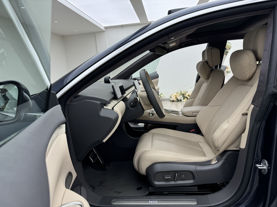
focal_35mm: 24
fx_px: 192
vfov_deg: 56.8
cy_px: 104
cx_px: 138
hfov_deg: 71.6
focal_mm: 6.76
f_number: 1.78
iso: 64
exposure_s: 1/121
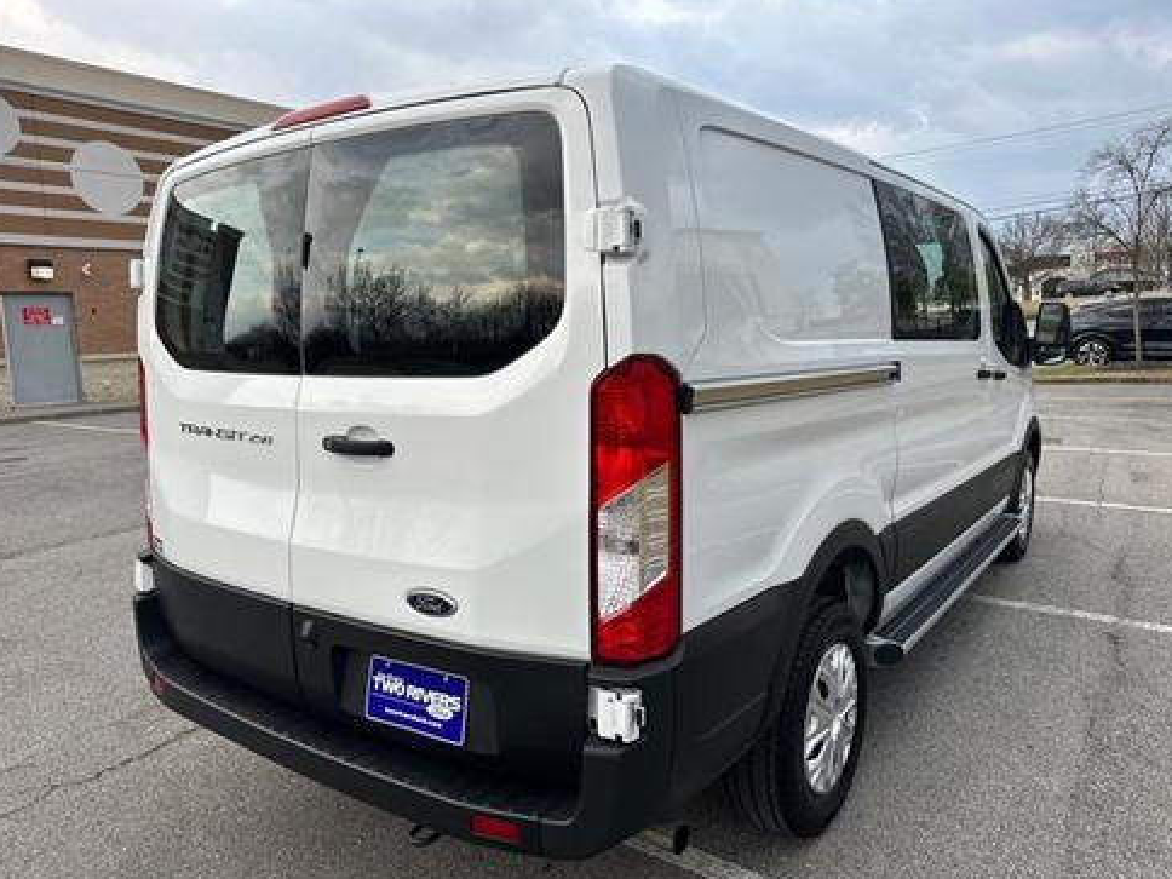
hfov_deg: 69.4
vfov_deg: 54.9
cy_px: 433
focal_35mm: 25
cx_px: 596
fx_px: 846
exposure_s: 1/667
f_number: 1.78
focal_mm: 6.86
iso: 80
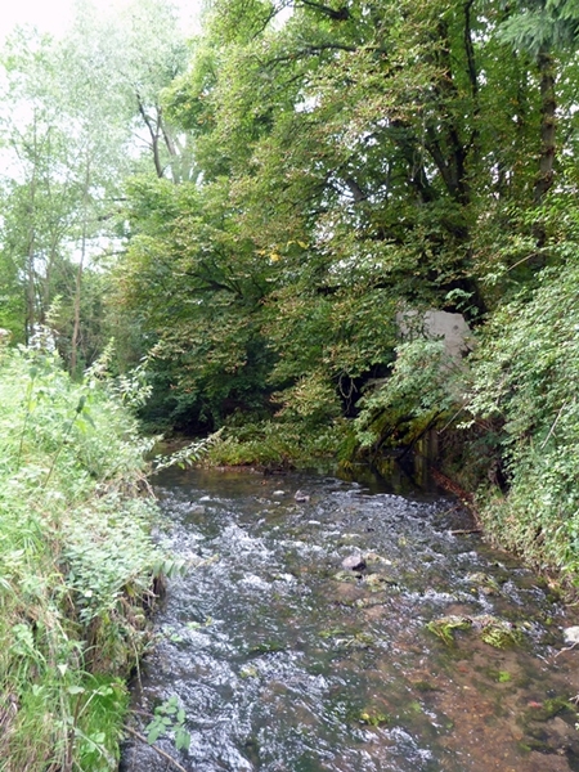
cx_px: 290
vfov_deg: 69.4
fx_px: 558
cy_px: 386
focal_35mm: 25
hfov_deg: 54.9
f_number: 2.8
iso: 125
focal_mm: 4.5
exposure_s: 1/60
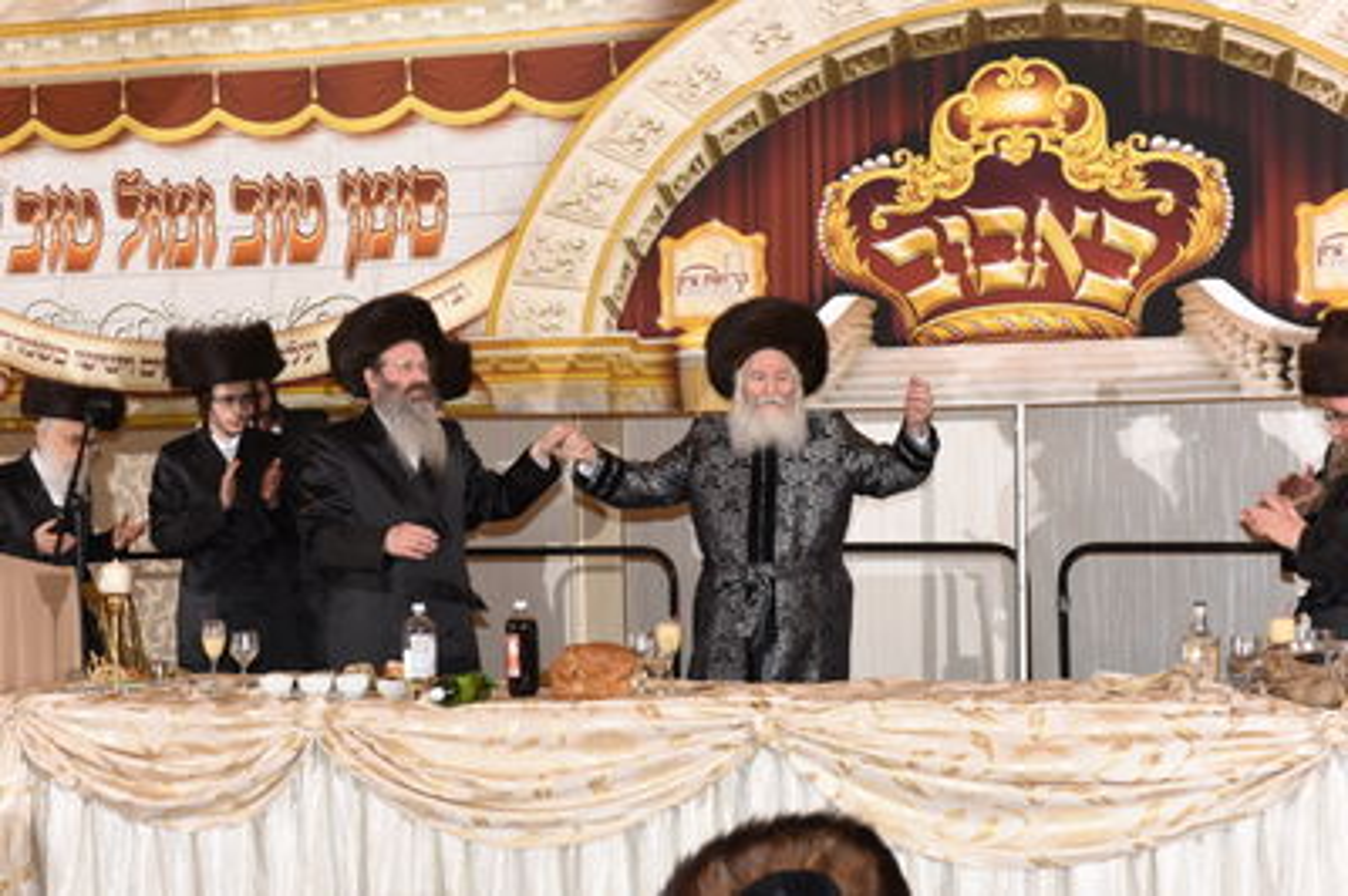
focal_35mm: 70
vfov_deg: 19.4
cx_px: 674
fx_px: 2619
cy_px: 448
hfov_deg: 28.9
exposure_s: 1/160
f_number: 7.1
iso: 800
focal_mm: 70
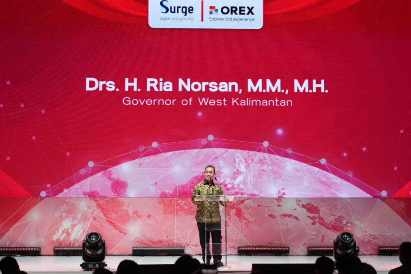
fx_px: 708
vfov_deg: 21.9
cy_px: 137
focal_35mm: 62
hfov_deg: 32.4
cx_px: 206
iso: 800
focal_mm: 62
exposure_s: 1/160
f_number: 4
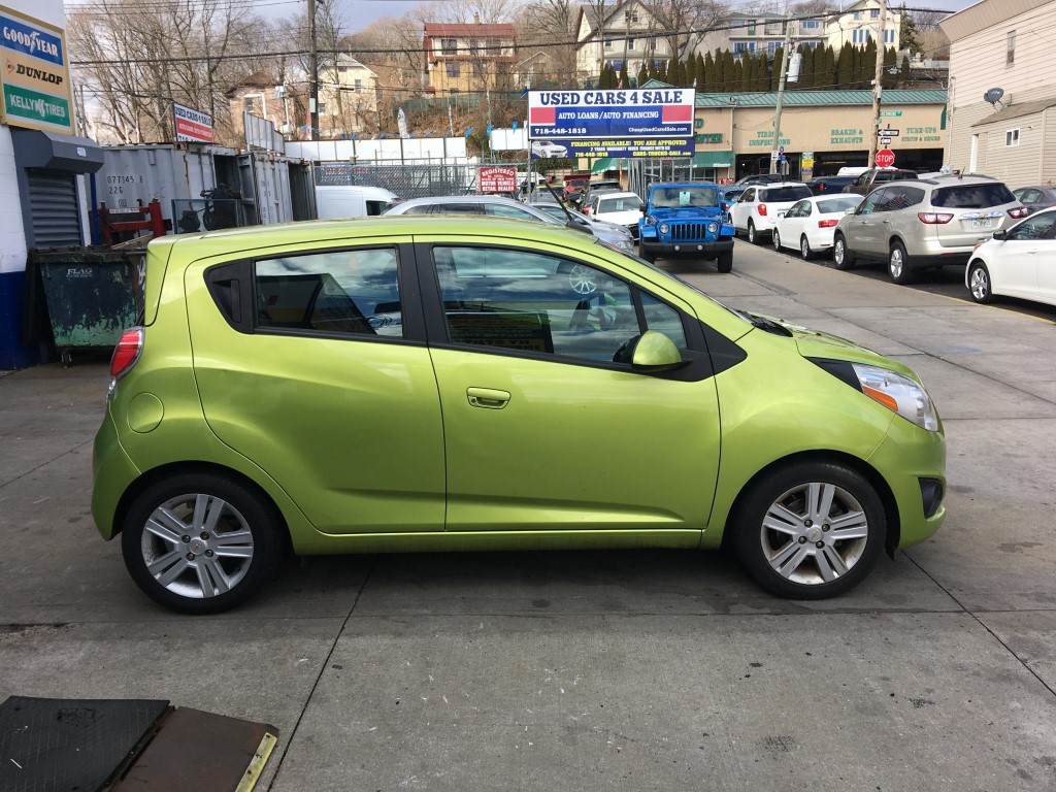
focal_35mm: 29
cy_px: 396
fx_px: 885
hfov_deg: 61.7
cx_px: 528
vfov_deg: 48.2
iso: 25
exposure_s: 1/557
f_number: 2.2
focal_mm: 4.15
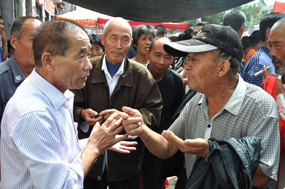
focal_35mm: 51
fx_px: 403
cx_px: 142
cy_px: 94
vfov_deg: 26.4
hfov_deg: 38.9
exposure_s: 1/200
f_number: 8
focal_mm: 34
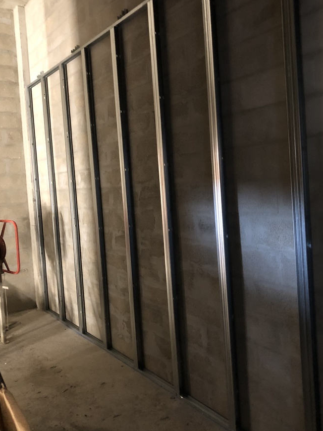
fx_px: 410
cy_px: 203
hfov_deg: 42.9
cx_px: 168
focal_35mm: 33
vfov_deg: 55.3
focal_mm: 3.99
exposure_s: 1/4
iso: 125
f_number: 1.8
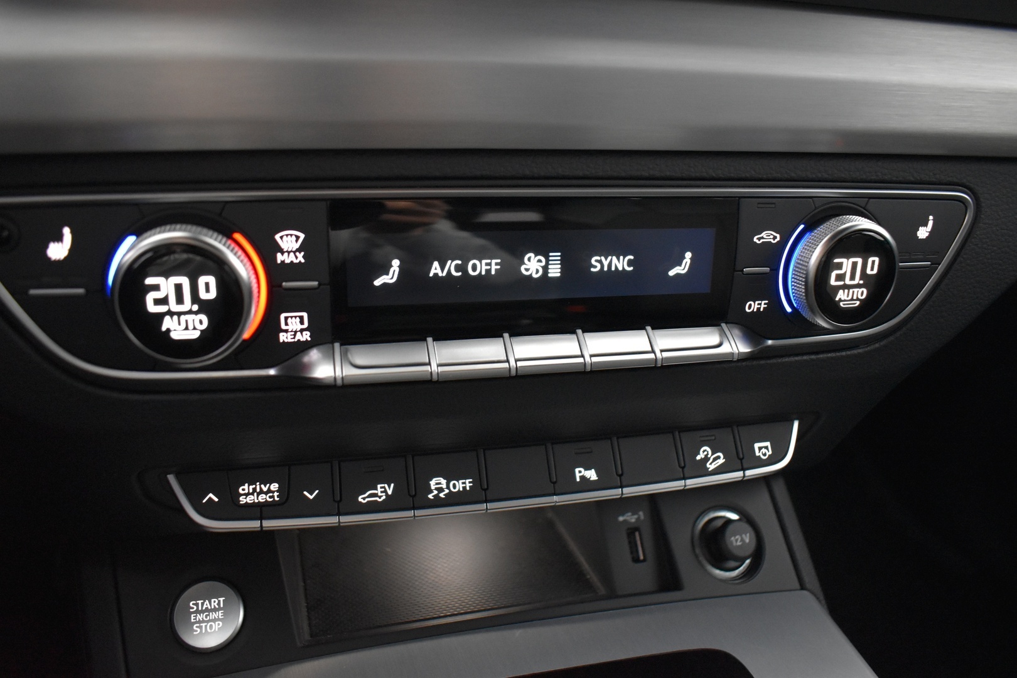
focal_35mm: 27
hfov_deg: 67.4
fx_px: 763
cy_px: 339
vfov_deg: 47.9
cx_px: 508
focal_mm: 18
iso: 3200
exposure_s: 1/20
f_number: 3.5
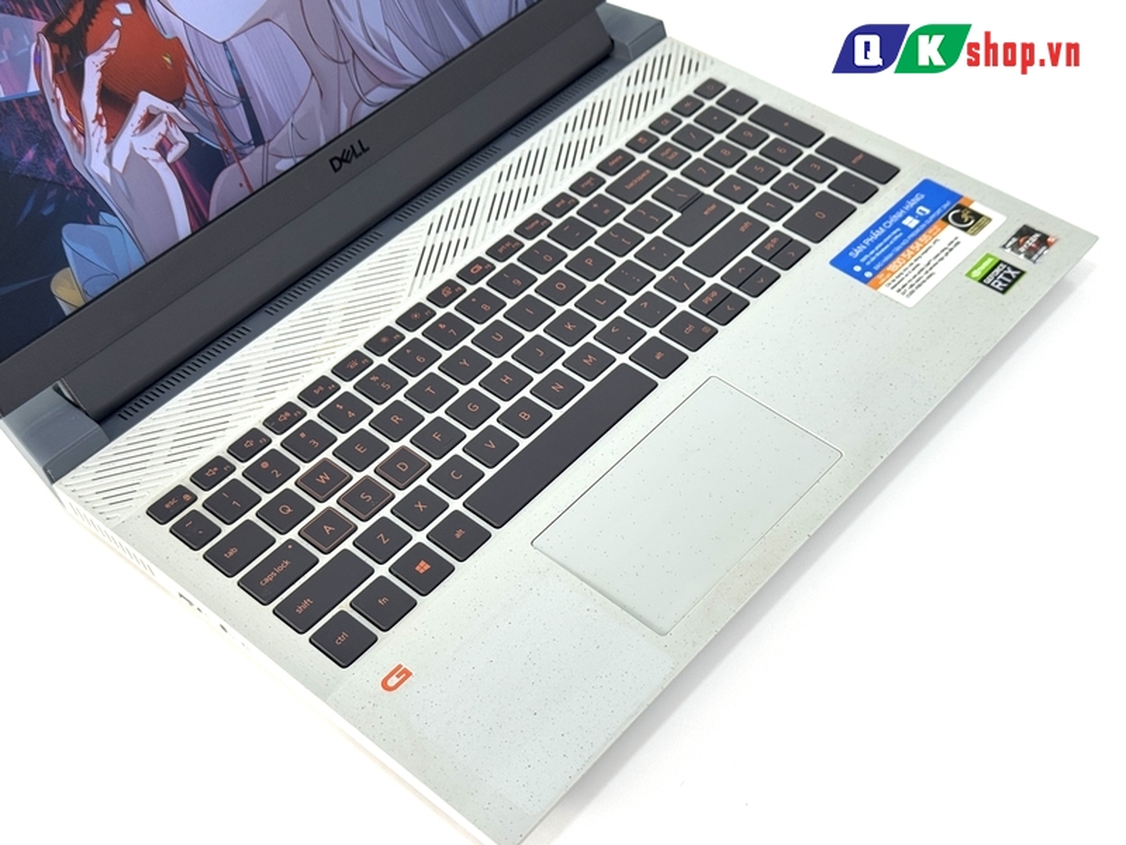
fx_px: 1561
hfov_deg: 39.7
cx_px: 563
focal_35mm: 48
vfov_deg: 30.3
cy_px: 422
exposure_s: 1/163
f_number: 1.78
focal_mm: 6.76
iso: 80
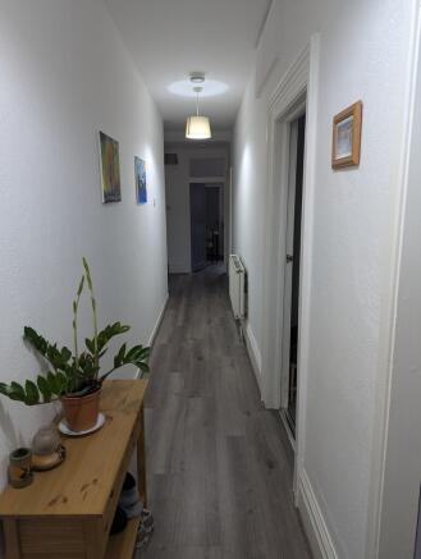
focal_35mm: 24
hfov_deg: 56.9
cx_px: 210
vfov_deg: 71.5
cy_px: 280
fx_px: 388
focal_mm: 6.81
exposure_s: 1/30.3
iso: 47
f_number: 1.85
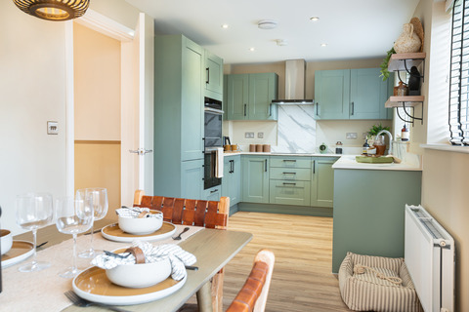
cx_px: 234
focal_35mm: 30
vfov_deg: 43.6
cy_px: 156
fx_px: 391
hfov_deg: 61.9
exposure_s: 1/4
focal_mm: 30
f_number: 8
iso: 250
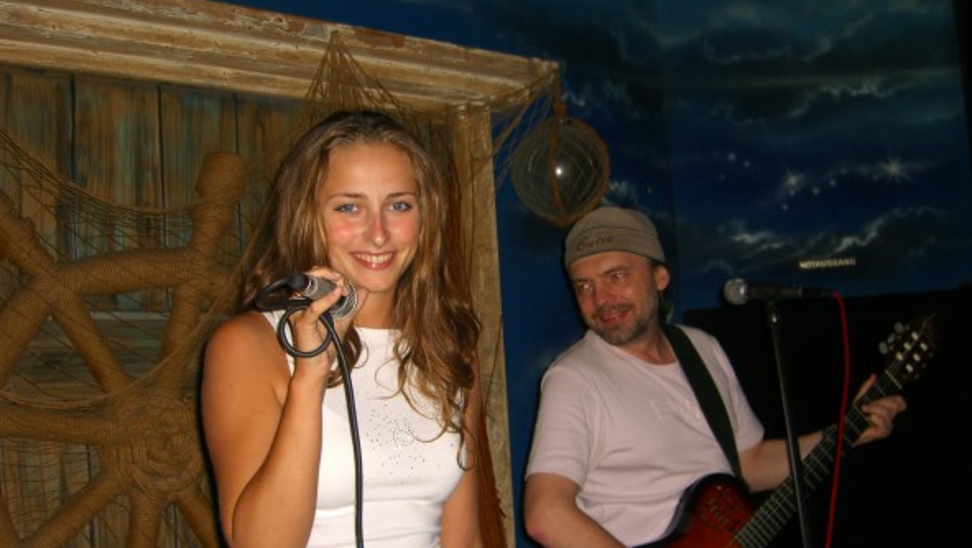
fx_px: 1083
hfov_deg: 48.3
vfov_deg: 28.3
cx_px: 488
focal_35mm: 42
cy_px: 336
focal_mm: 7.9
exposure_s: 1/60
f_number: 2.8
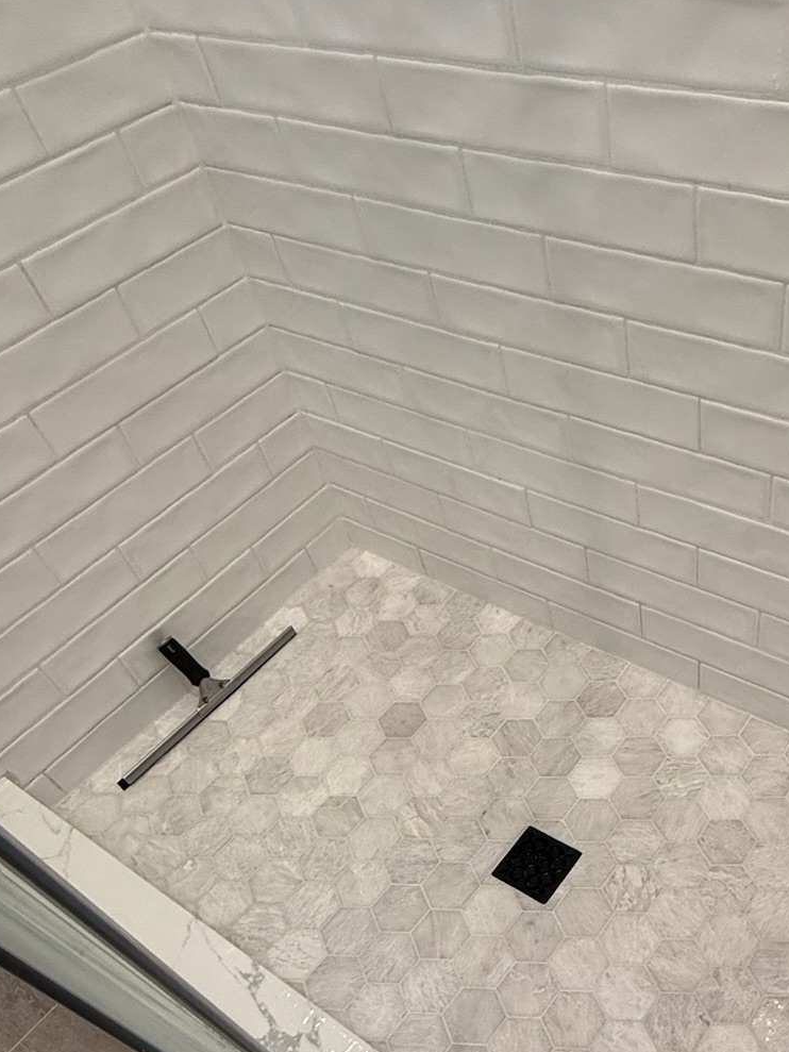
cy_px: 770
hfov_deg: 46.4
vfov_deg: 58.9
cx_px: 599
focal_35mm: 29
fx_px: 881
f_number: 2.2
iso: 250
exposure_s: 1/120
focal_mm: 2.22
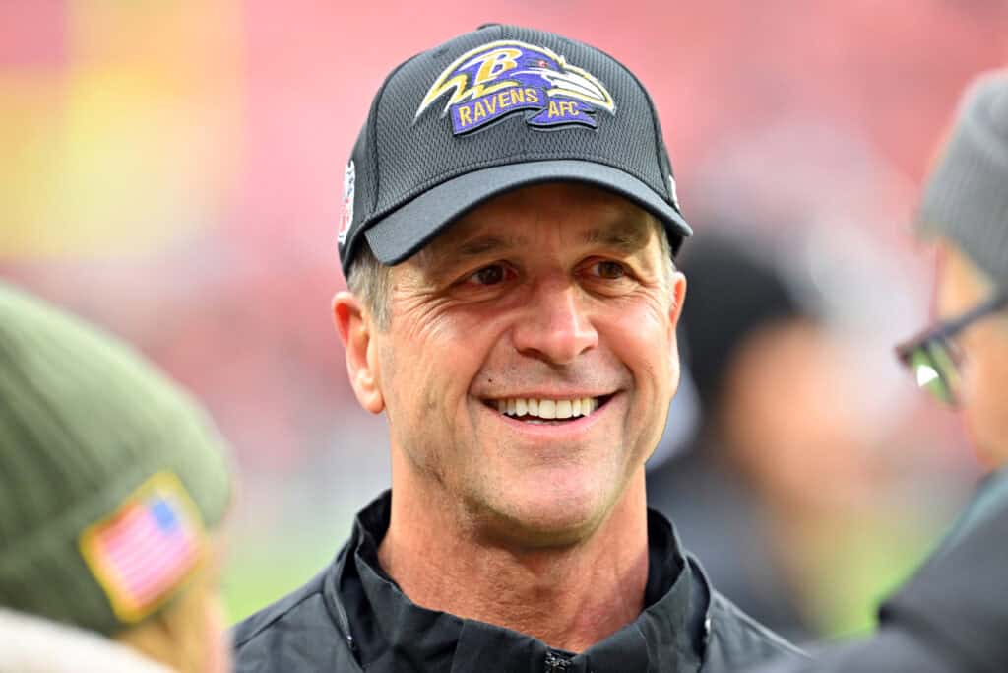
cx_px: 504
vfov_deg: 3.4
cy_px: 336
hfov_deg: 5.2
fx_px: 11201
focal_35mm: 400
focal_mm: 400
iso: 2500
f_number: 4
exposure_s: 1/1250
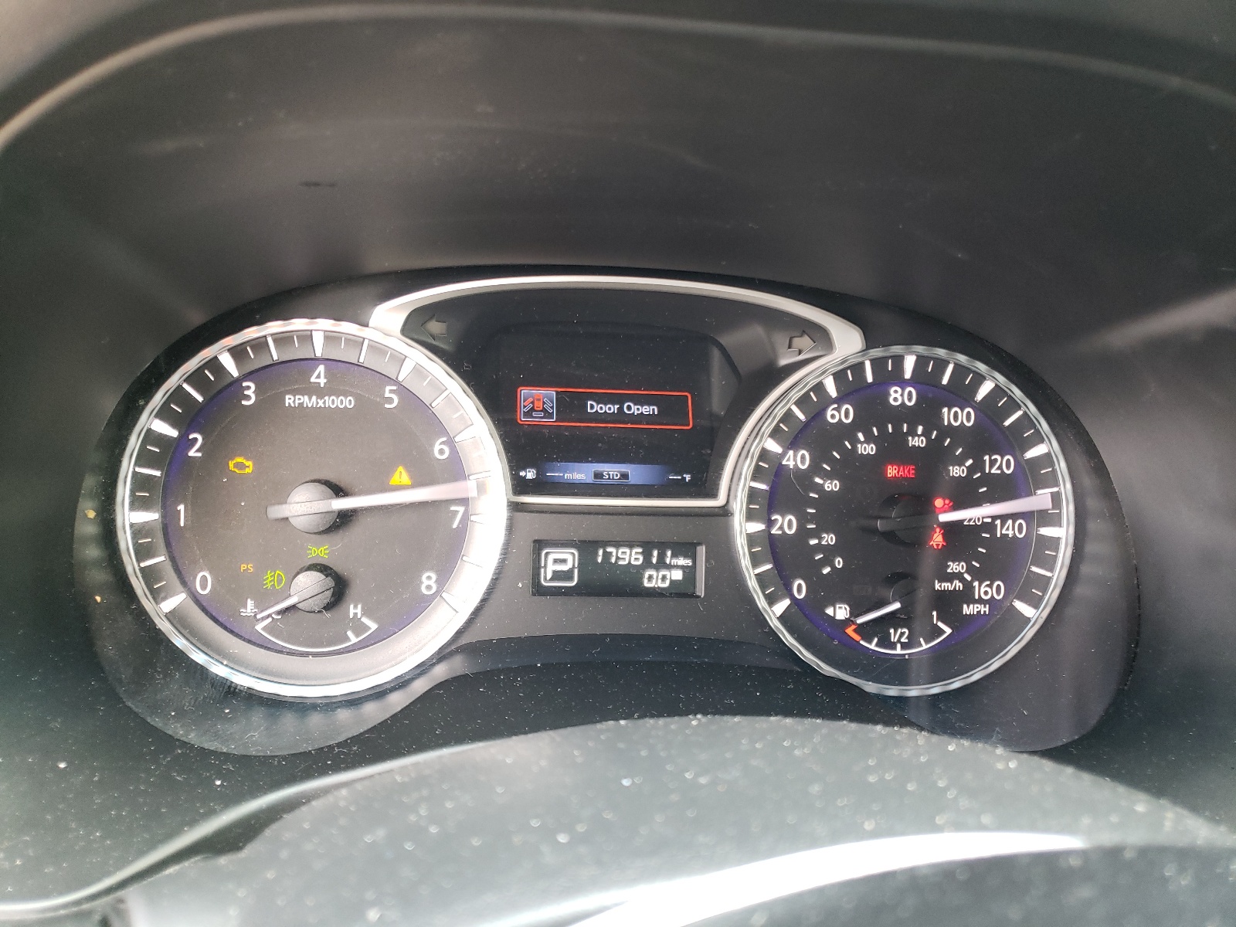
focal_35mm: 26
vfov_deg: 53.1
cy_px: 464
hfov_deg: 67.3
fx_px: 928
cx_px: 618
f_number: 1.5
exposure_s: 1/60.2
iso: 119
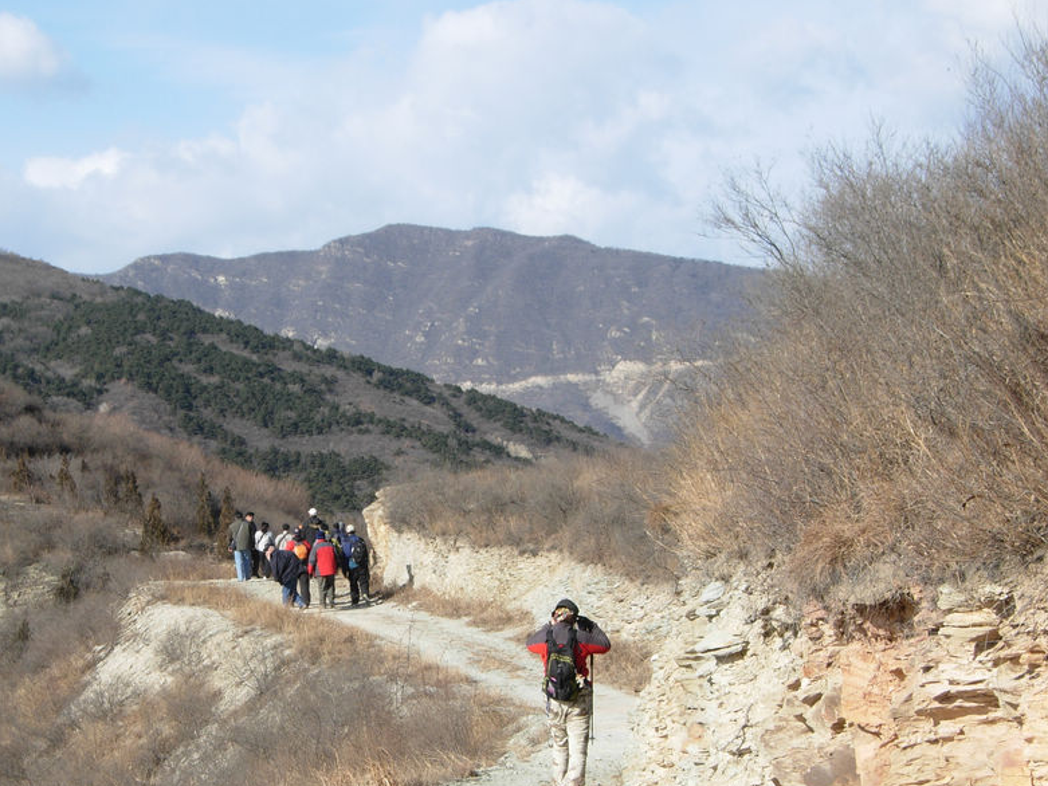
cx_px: 401
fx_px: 2907
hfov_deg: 20.4
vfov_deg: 15.4
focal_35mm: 96
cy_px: 479
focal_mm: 15.7
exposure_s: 1/256
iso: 50
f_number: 6.1
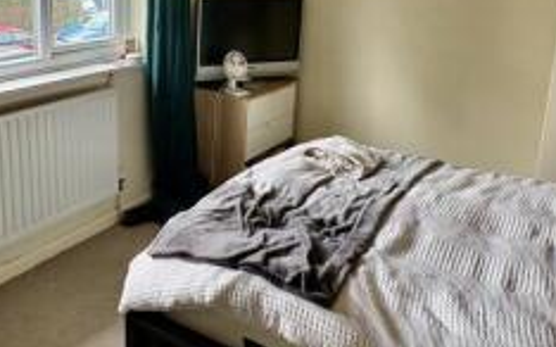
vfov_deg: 33.4
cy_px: 70
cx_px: 217
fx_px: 560
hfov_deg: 52.3
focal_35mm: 37
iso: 100
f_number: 2.2
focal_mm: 2.22
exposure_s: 1/99
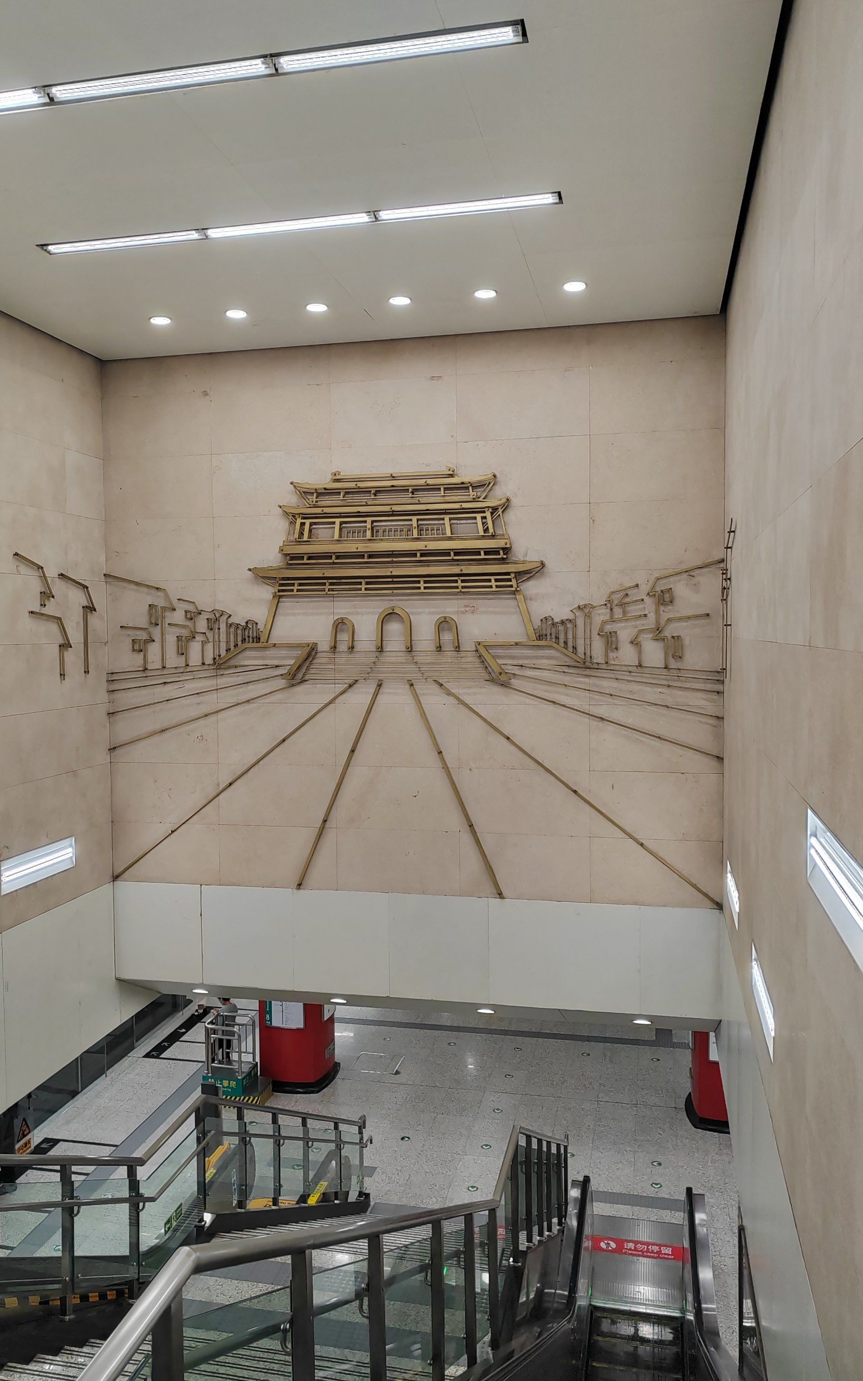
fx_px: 1091
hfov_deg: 43.1
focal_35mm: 29
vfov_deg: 64.6
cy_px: 689
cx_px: 400
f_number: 1.9
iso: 200
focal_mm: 5.52
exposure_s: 1/100
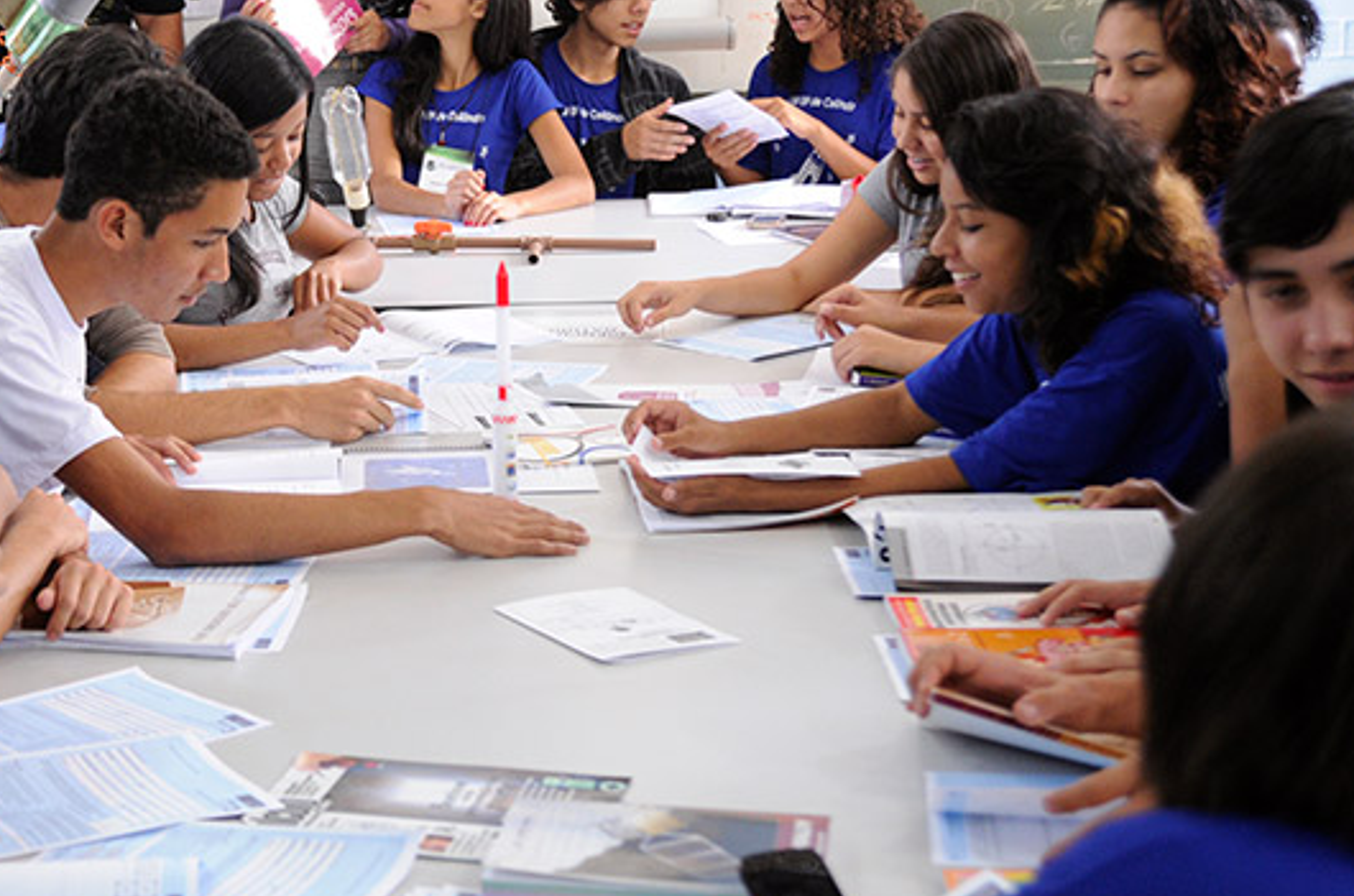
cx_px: 304
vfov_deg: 18.6
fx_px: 2740
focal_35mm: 73
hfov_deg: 27.3
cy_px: 396
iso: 3200
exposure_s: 1/250
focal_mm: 45
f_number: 3.5
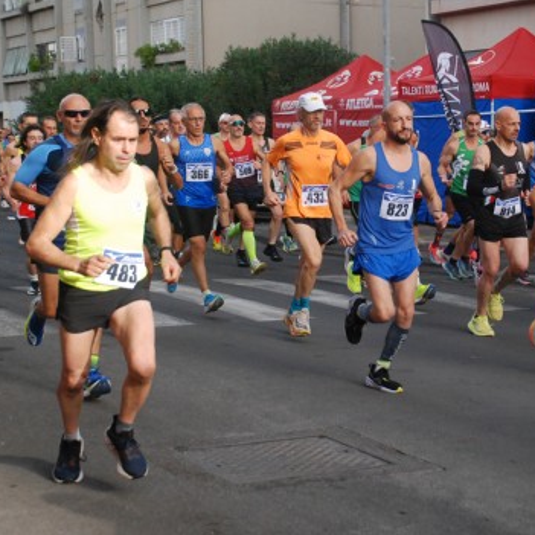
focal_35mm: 83
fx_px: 1451
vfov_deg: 20.9
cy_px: 257
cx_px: 402
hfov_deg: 20.7
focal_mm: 38
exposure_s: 1/1000
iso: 1000
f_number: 4.5
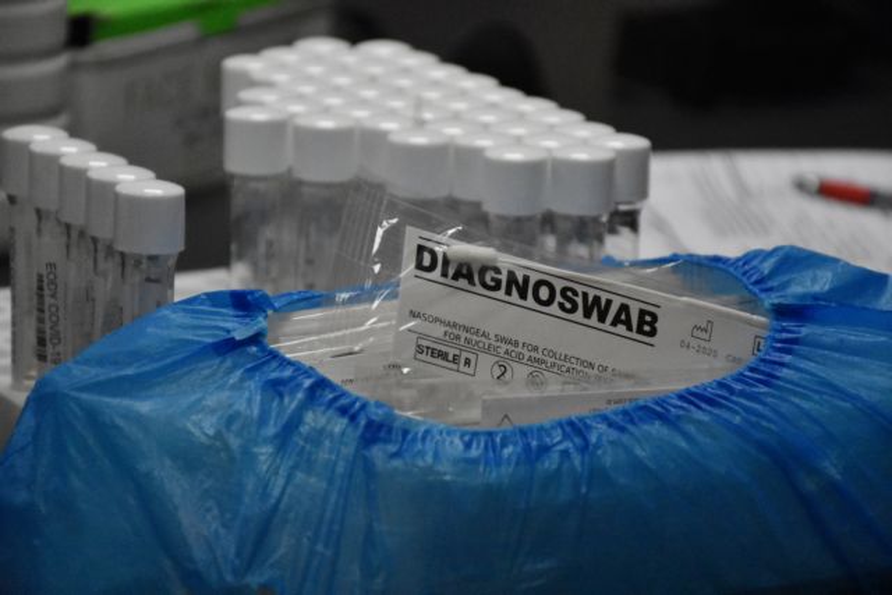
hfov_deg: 11.2
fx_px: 4535
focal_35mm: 183
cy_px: 298
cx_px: 446
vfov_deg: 7.5
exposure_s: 1/1250
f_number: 5.6
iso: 6400
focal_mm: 122
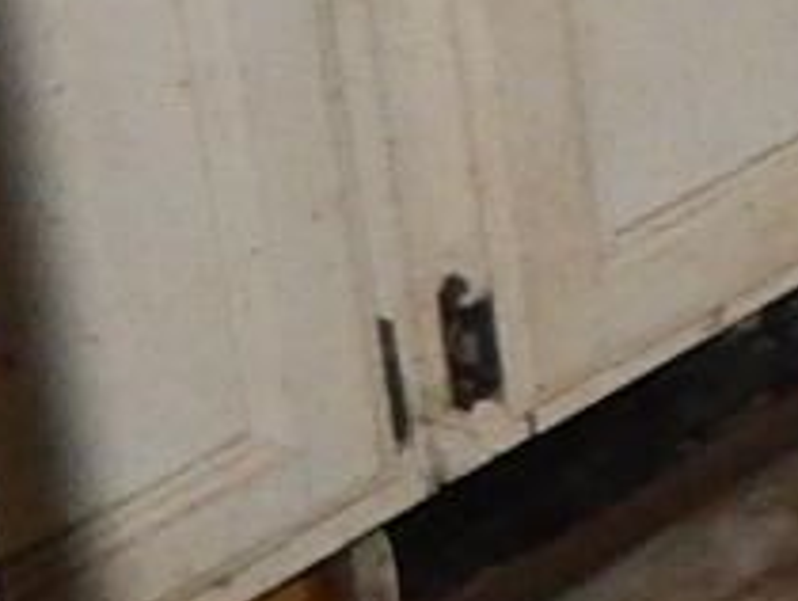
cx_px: 2987
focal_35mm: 175
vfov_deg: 7.5
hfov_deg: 8.0
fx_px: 4039
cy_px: -1168
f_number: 3
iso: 400
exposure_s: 1/30
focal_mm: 4
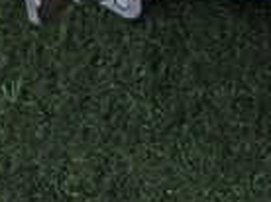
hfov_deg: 17.6
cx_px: 279
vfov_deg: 12.2
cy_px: -184
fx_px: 852
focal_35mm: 109
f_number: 2
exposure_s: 1/30
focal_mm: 4.5
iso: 250
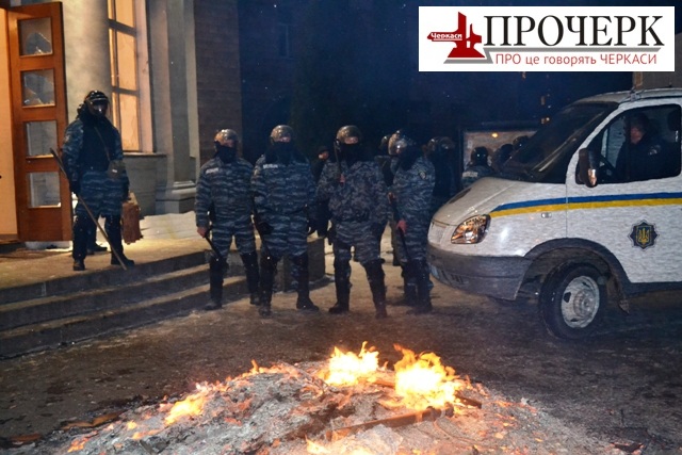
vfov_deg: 30.9
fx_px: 824
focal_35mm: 44
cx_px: 341
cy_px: 228
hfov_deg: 45.0
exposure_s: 1/60
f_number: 4.5
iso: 2500
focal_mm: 29
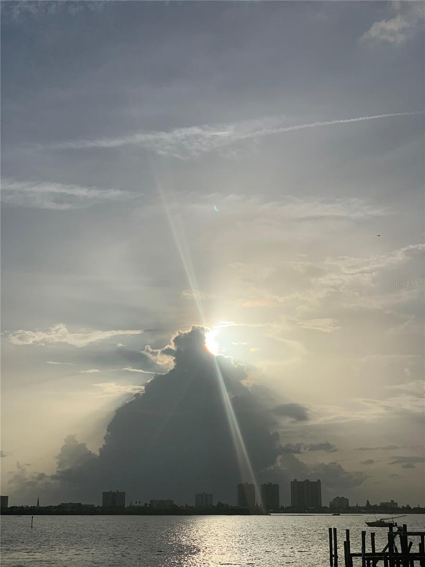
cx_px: 212
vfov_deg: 36.8
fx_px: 851
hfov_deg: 28.0
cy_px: 284
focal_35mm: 52
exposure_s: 1/11905
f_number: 2.4
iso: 20
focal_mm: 6
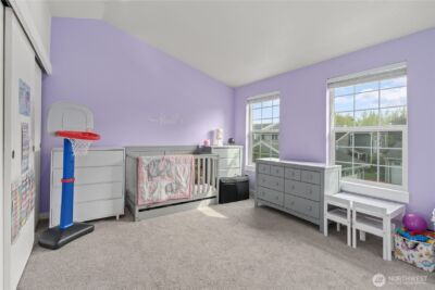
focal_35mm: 16
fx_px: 193
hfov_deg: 96.7
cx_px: 218
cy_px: 145
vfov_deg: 73.8
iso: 320
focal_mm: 16
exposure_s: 1/6
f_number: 9
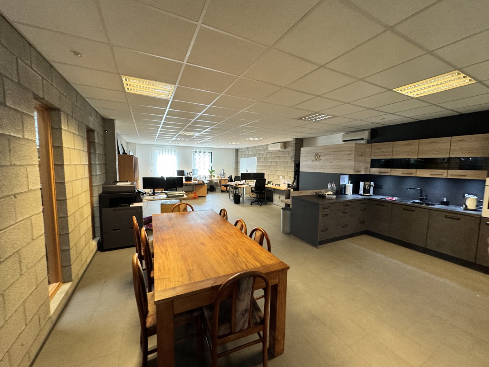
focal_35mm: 14
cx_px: 244
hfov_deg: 102.1
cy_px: 184
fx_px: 198
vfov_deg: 85.7
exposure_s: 1/50
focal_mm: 2.22
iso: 200
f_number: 2.2
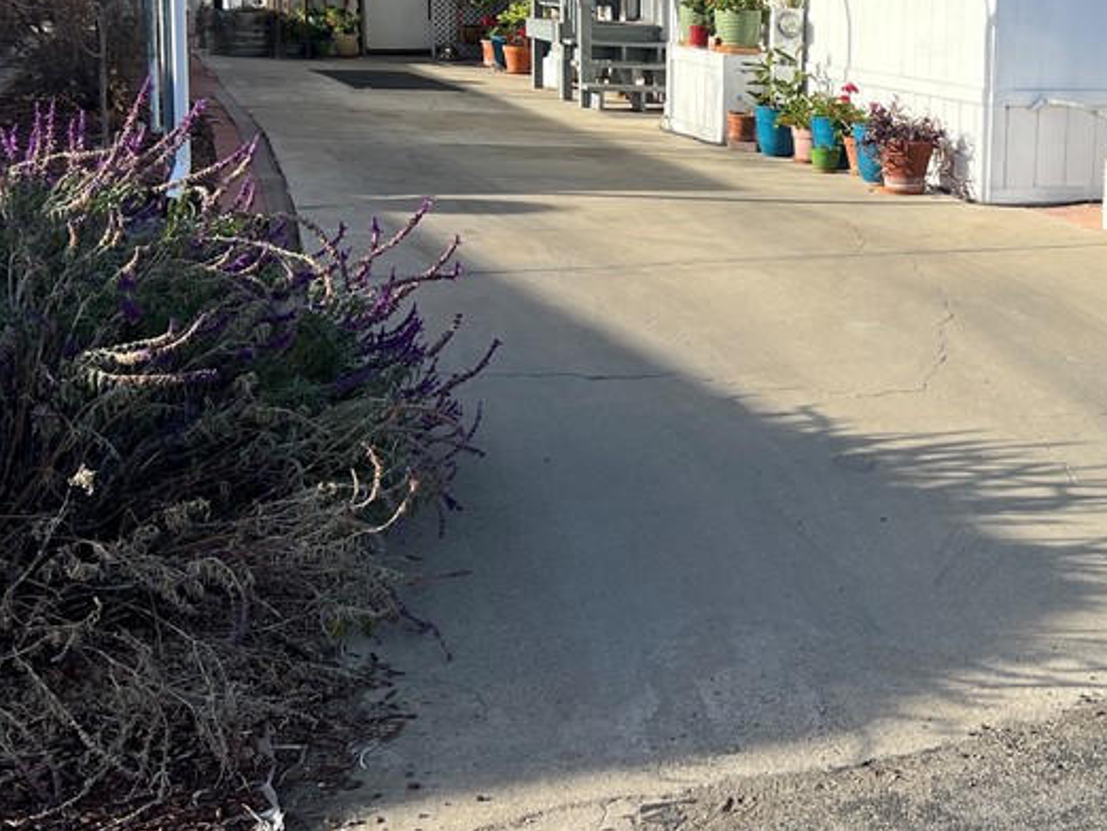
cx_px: 999
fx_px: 1632
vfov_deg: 28.2
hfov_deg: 35.3
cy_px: 229
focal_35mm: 51
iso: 50
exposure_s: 1/2299
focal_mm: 5.7
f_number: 1.5
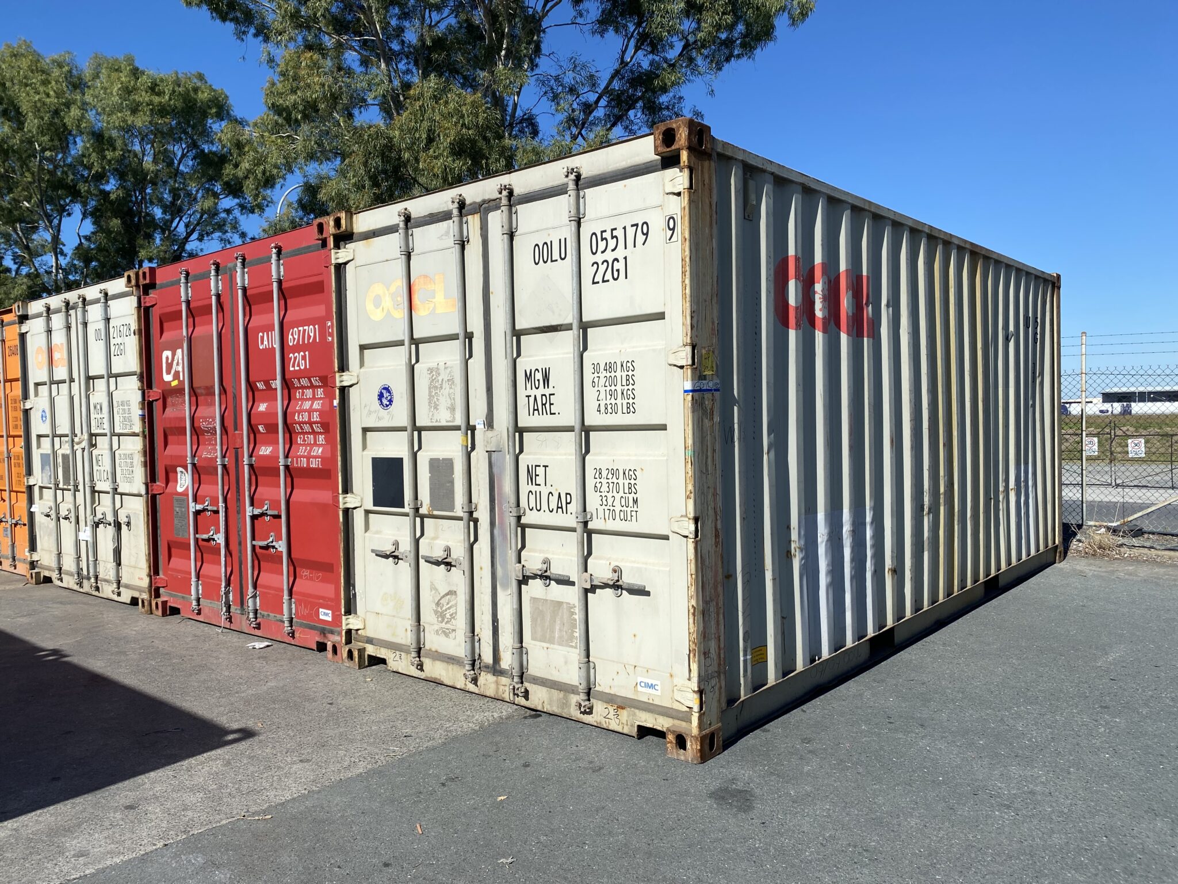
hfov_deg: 67.3
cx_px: 589
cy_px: 442
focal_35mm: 26
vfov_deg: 53.1
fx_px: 885
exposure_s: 1/4608
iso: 32
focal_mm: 4.25
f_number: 1.8
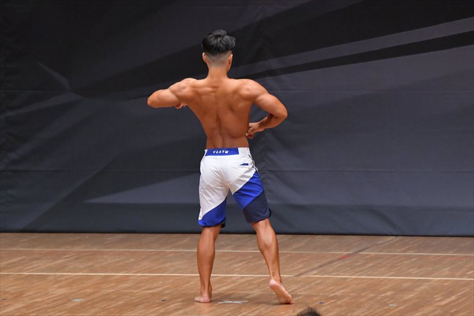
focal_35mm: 300
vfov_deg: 4.6
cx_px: 237
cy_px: 158
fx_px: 3948
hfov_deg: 6.9
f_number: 5.6
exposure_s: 1/400
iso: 6400
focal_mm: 200
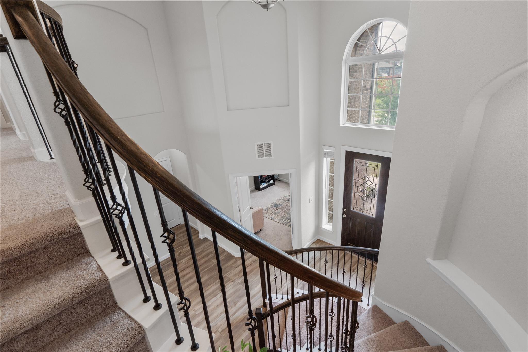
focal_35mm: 17
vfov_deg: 70.4
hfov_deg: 93.3
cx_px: 264
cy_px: 176
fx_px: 249
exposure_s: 1/25
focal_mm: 17
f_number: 8
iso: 500
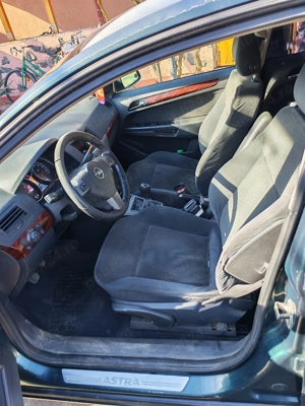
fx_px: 317
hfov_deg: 51.4
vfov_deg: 65.3
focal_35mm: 27
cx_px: 152
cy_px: 203
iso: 64
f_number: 1.9
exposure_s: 1/100
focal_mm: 6.12
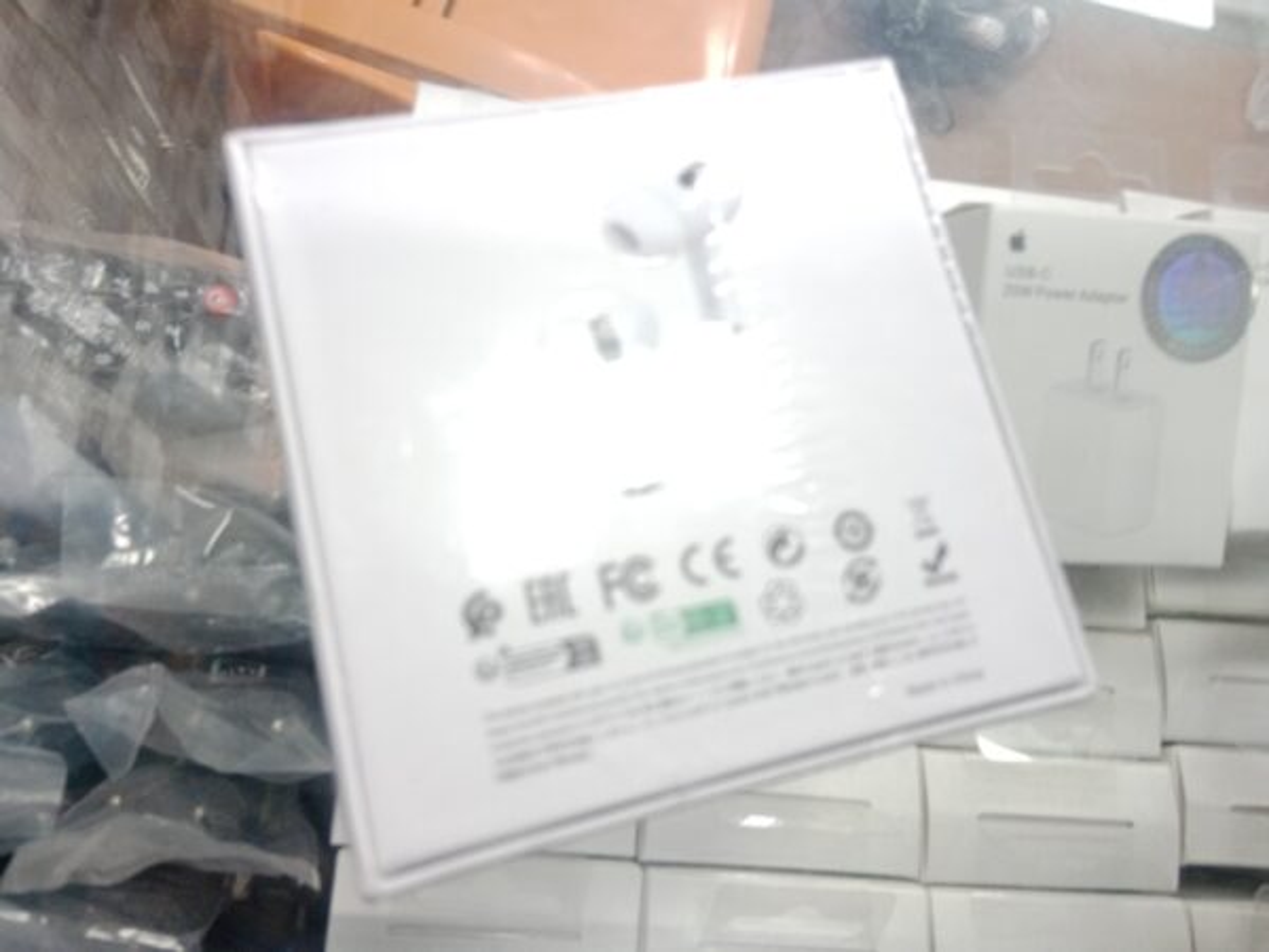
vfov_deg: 53.1
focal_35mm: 26
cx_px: 634
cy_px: 476
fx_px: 953
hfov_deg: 67.3
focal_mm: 3.96
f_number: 1.8
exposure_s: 1/33.3
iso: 736
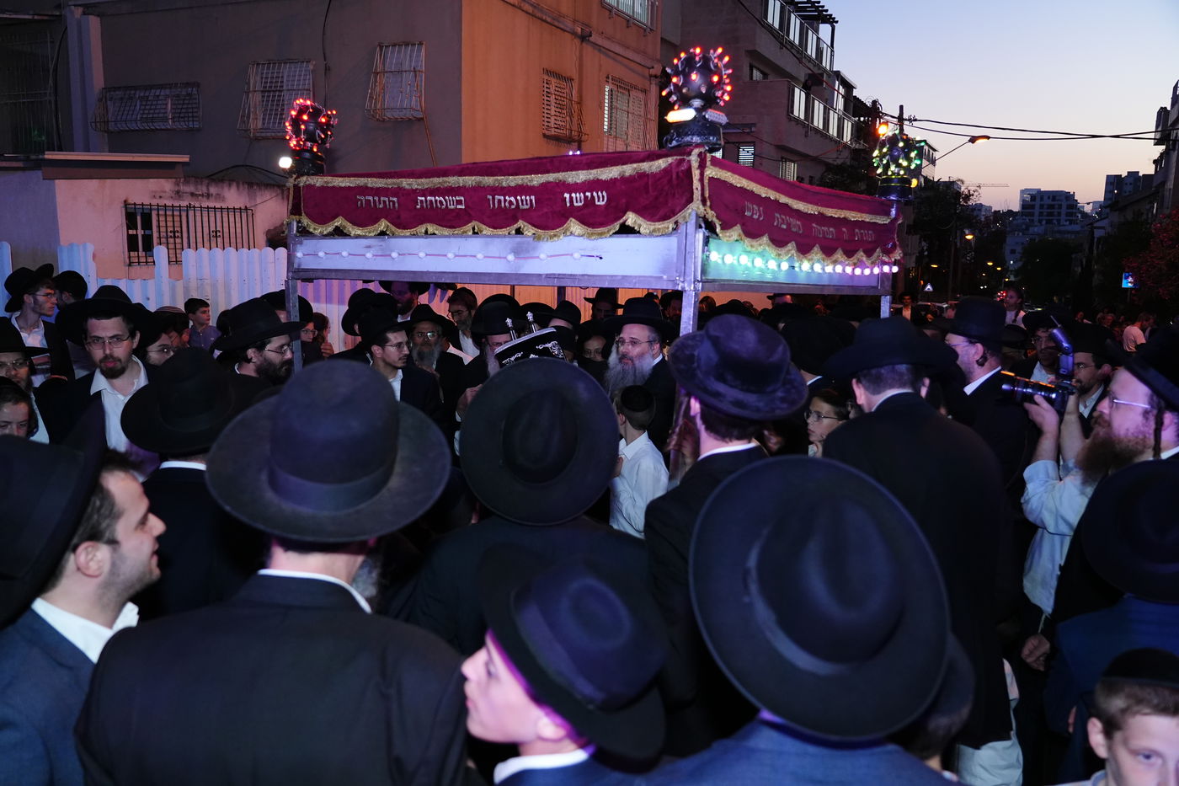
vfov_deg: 45.0
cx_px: 590
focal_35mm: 29
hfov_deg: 63.7
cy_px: 393
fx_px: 950
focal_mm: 29
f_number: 4
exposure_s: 1/125
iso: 3200
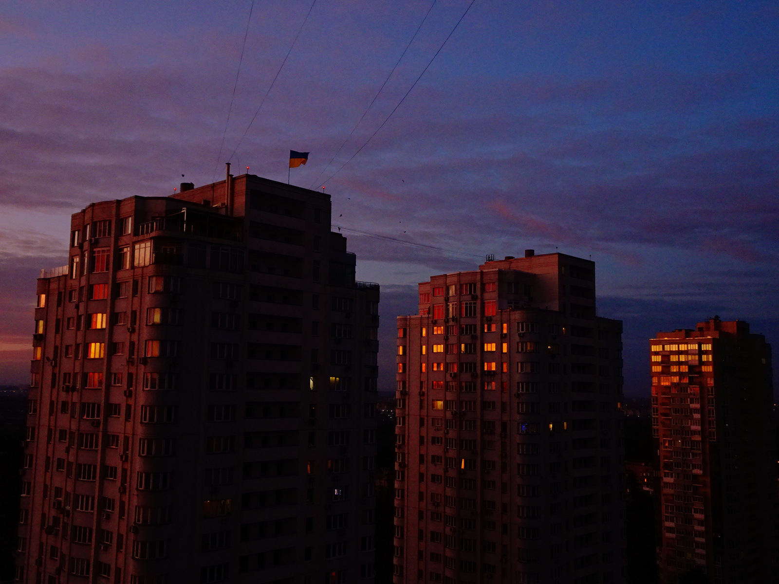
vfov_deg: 42.9
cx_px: 390
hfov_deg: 55.4
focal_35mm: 33
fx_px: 743
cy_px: 292
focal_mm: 5.61
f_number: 4
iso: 400
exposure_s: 1/40
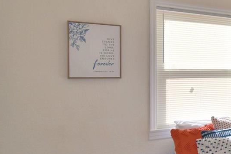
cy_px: 78
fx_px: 289
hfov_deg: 31.3
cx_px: 315
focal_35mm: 45
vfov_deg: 29.8
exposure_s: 1/125
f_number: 4.5
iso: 100
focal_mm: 10
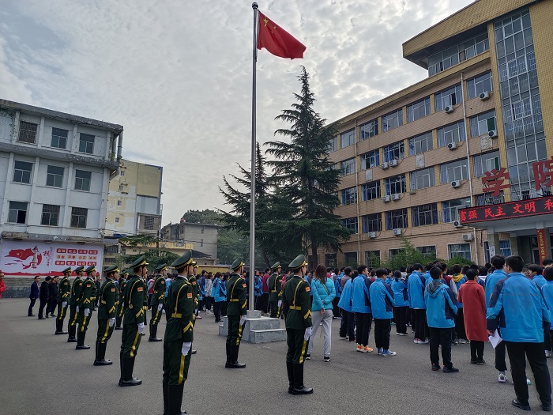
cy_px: 208
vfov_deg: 54.9
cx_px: 276
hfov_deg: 69.4
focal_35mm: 25
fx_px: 399
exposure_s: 1/446
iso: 101
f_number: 1.79
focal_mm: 4.71
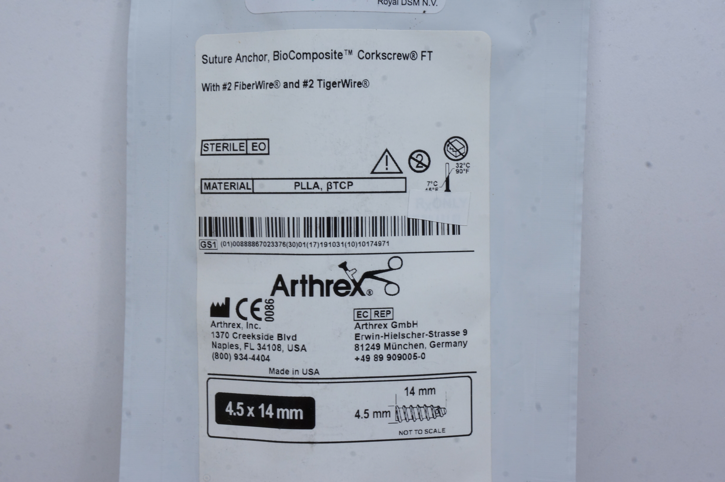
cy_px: 241
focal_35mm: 64
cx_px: 362
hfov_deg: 31.2
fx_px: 1298
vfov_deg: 21.0
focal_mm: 43
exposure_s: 1/5
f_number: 20
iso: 400
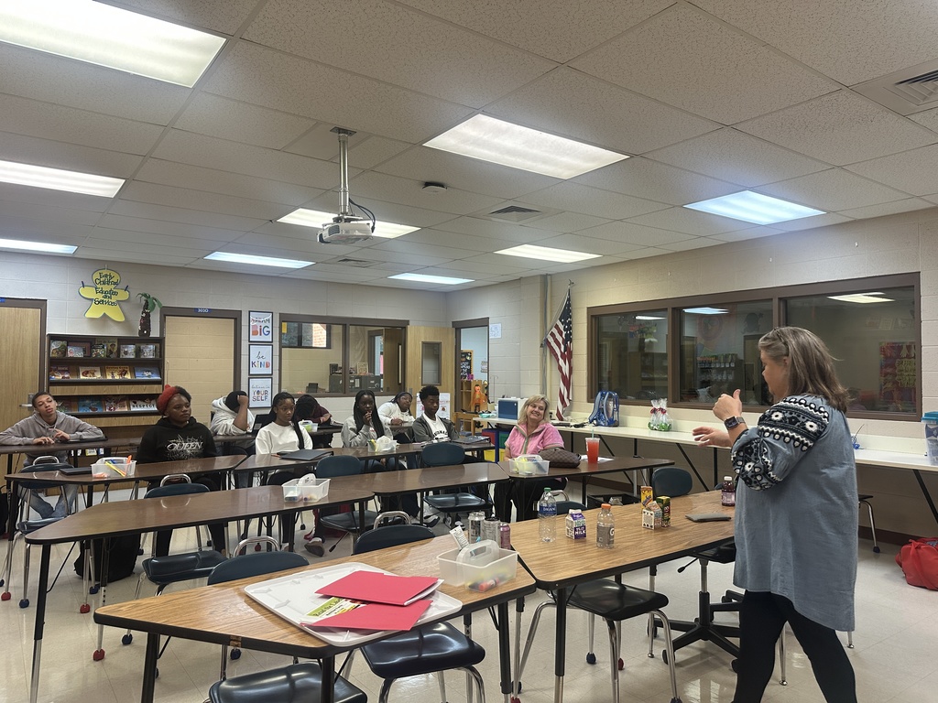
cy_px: 352
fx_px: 650
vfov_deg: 56.8
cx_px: 469
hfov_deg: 71.6
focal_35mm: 24
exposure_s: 1/120
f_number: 1.78
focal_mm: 6.86
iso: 160
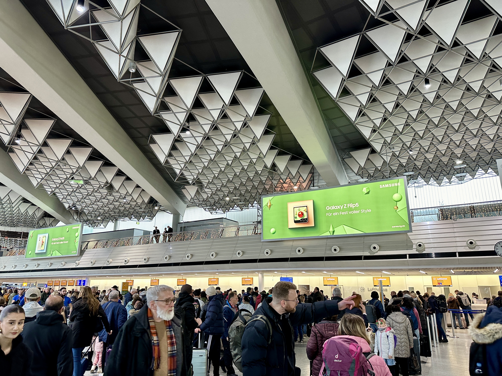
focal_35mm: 24
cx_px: 251
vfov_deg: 56.8
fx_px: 348
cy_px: 188
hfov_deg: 71.6
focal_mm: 6.86
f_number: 1.78
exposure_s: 1/55
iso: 200
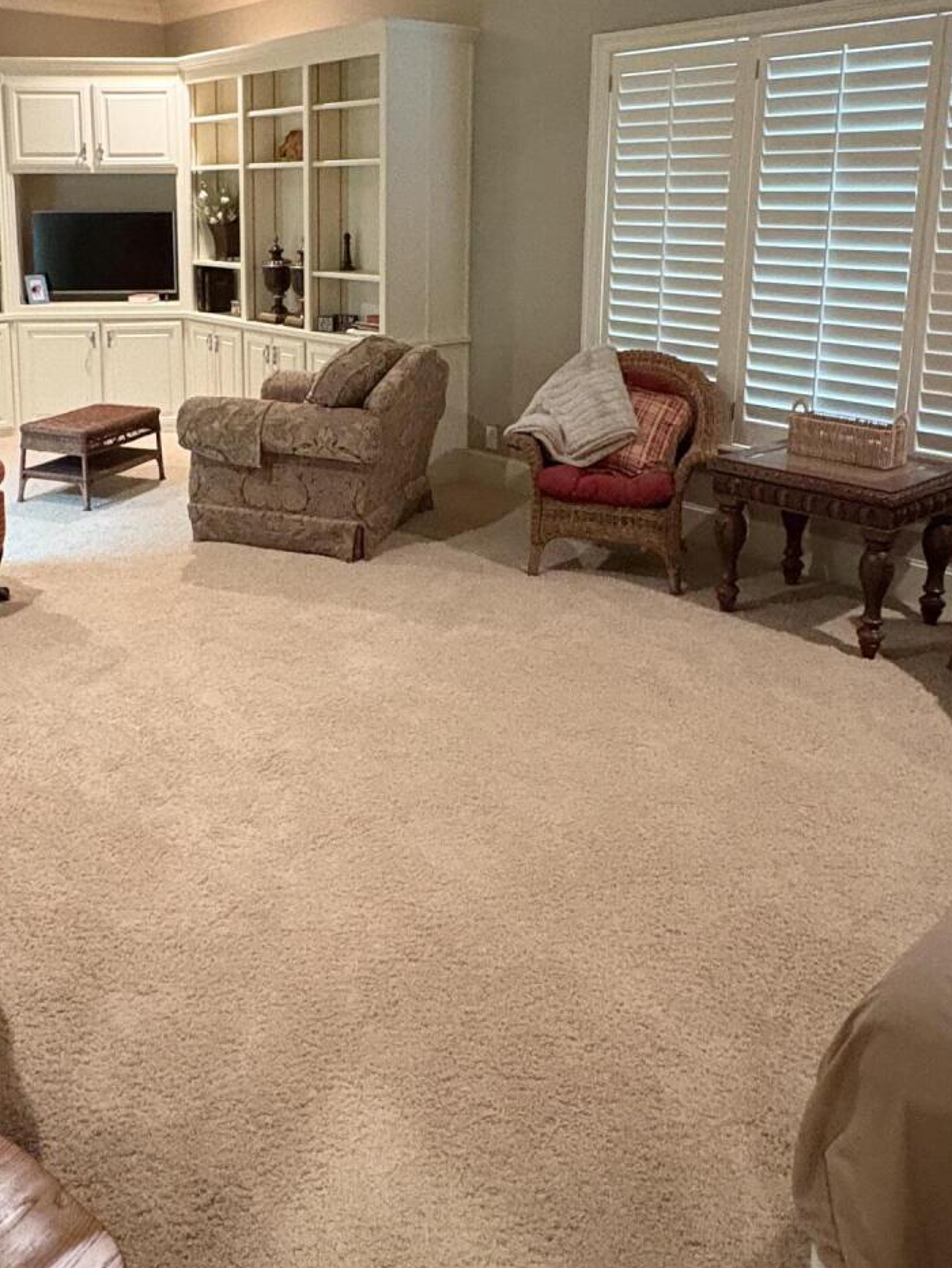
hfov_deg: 46.2
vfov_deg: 58.5
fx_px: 1100
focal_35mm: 30
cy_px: 413
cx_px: 325
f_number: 2.2
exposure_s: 1/40
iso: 800
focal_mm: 2.22
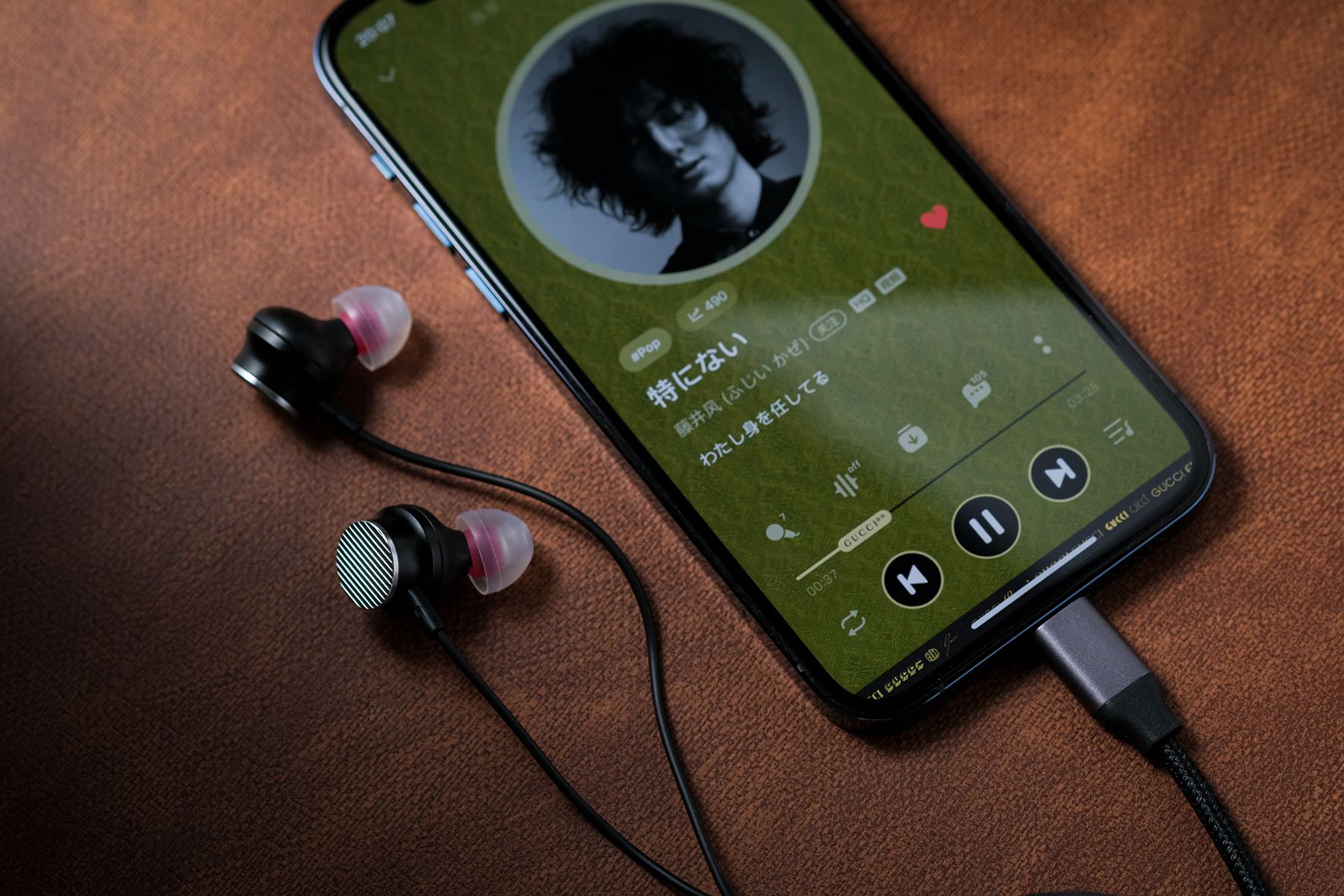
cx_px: 672
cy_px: 448
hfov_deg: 22.6
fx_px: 3360
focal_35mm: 90
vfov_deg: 15.2
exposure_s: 1/60
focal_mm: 60
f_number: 4.5
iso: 320
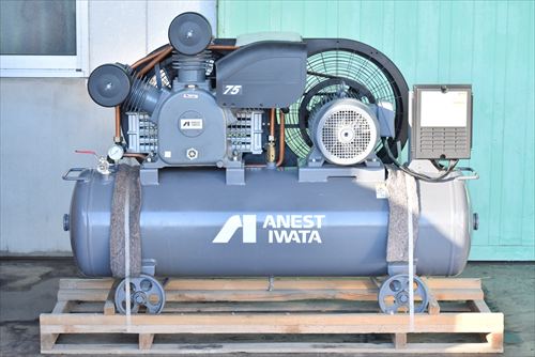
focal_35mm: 93
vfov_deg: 14.7
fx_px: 1383
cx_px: 268
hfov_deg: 21.9
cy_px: 178
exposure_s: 1/320
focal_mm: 62
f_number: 6.3
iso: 1250
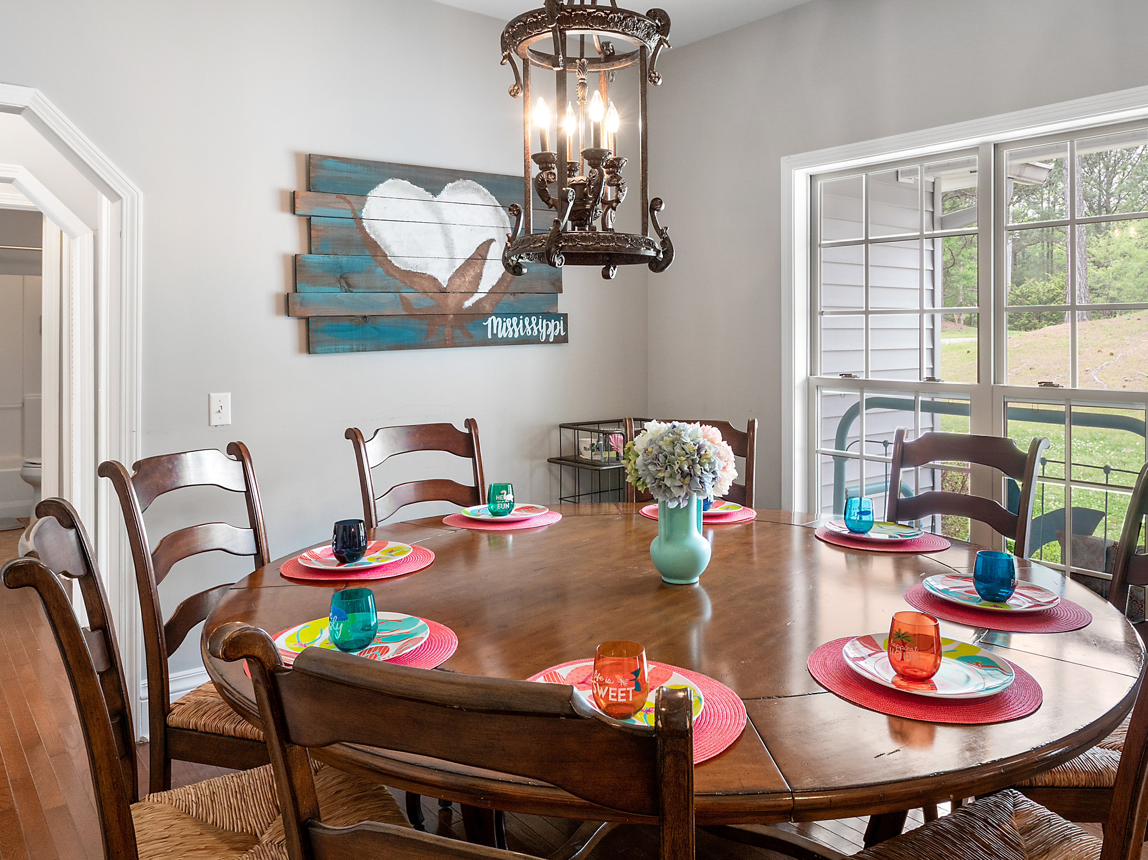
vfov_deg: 54.4
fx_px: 829
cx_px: 612
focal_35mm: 25
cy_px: 338
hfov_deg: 69.3
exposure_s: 1/6
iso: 200
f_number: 5.6
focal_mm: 8
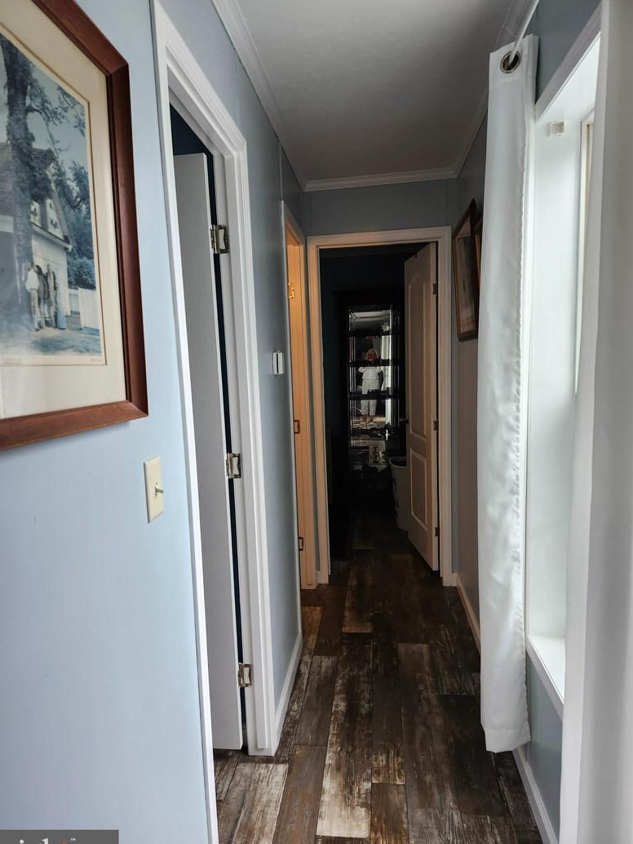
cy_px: 436
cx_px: 306
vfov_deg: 71.6
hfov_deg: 56.8
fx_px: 585
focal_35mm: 24
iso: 125
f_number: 1.8
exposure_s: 1/180
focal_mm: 5.54
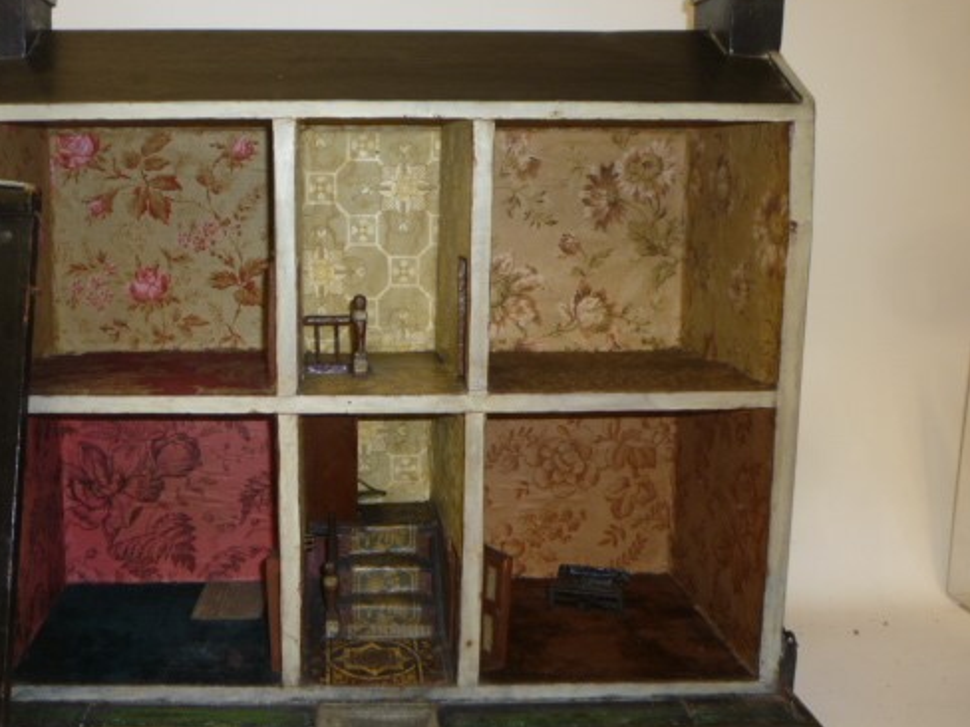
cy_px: 385
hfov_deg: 48.3
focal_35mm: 38
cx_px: 336
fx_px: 1065
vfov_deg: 37.7
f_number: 3.3
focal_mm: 5.2
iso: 100
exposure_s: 1/30
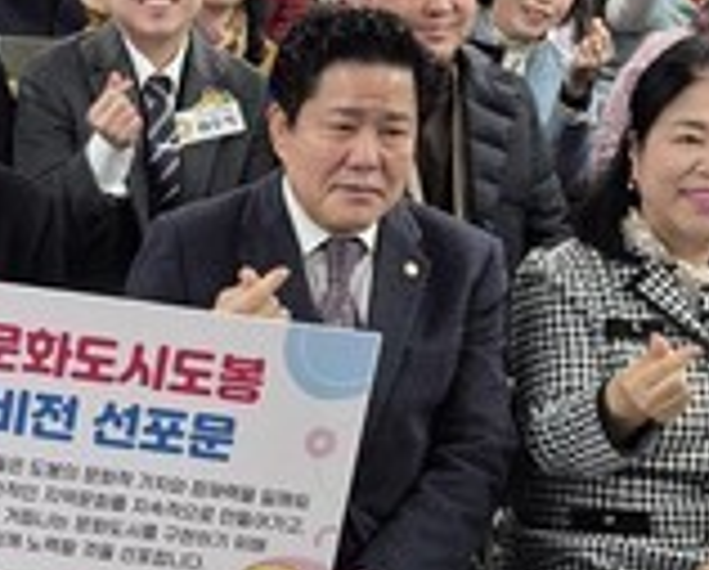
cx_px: 0
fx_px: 1787
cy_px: 337
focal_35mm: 85
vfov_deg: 18.1
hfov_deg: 21.6
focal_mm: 5.4
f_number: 1.8
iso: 200
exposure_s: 1/120
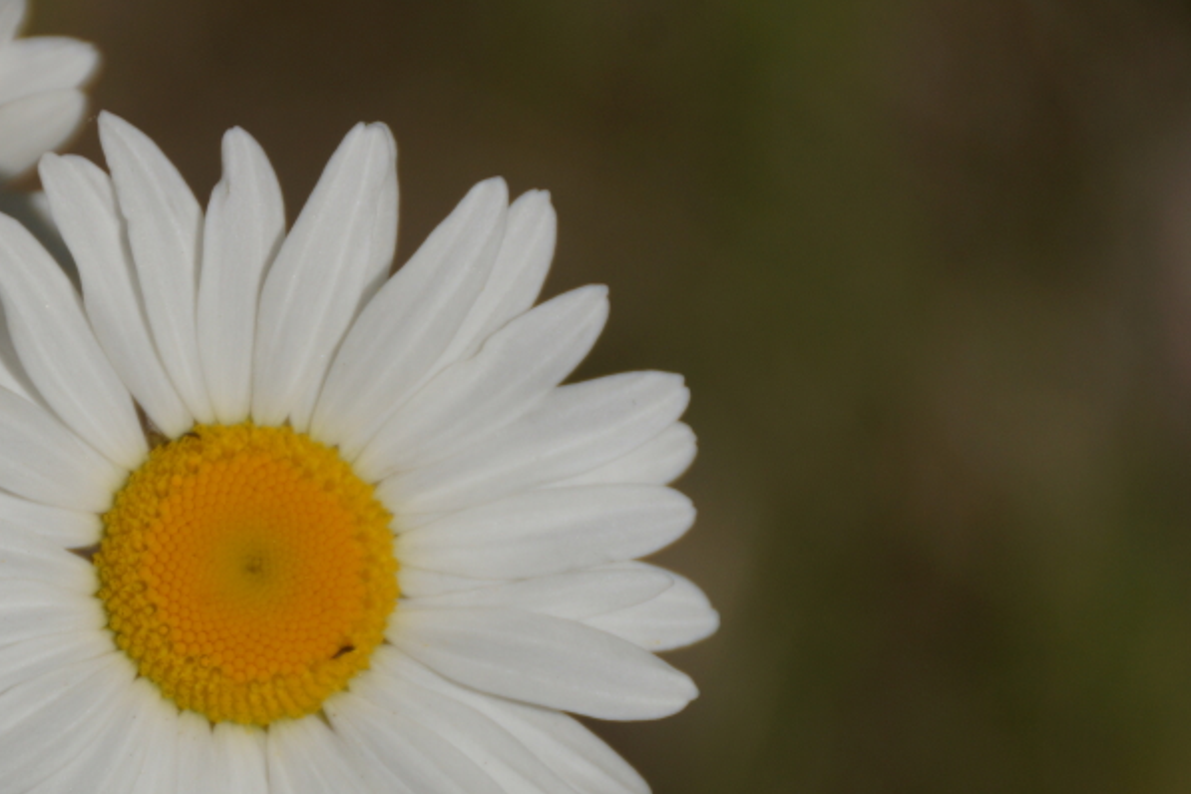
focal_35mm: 628
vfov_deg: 2.2
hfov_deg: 3.3
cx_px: 241
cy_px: 610
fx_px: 20775
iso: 100
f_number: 6.3
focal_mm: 250
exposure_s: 1/500
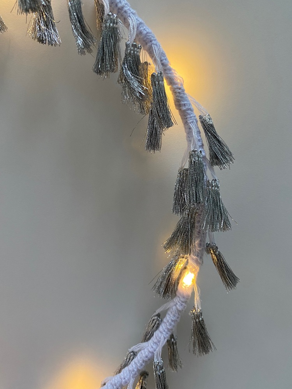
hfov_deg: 53.1
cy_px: 194
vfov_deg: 67.3
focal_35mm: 26
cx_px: 146
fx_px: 292
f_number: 1.8
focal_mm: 4.25
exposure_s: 1/60
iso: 250
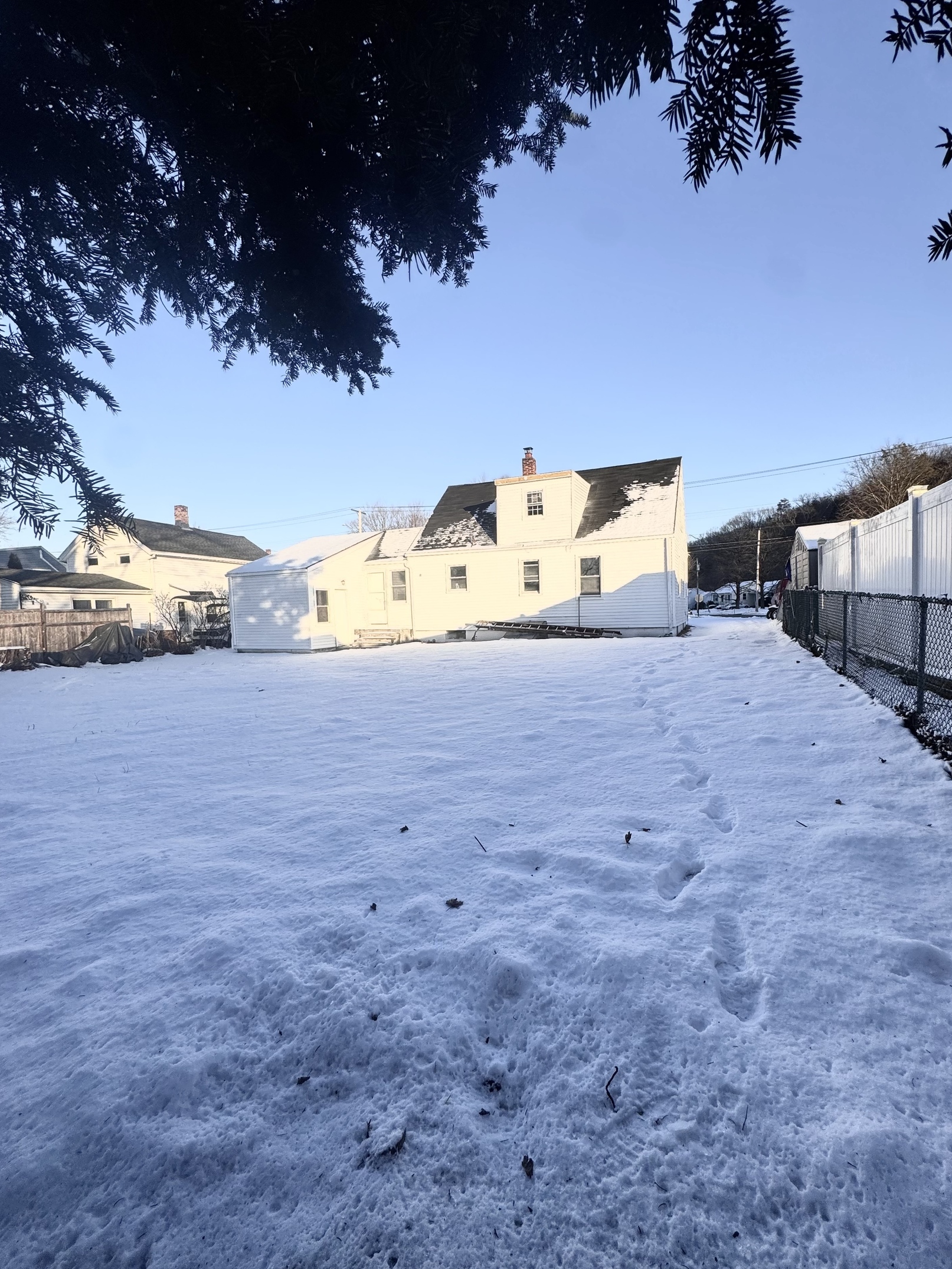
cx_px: 500
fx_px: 550
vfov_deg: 98.2
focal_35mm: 15
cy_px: 647
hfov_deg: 81.7
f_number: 2.2
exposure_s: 1/1420
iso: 50
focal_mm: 2.22
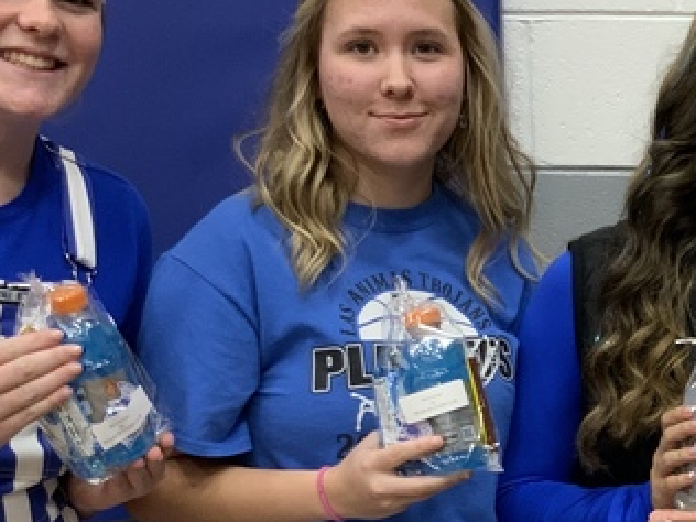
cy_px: 584
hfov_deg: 20.1
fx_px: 1890
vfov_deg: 15.3
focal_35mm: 94
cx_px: 720
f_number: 1.8
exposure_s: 1/60
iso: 100
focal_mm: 3
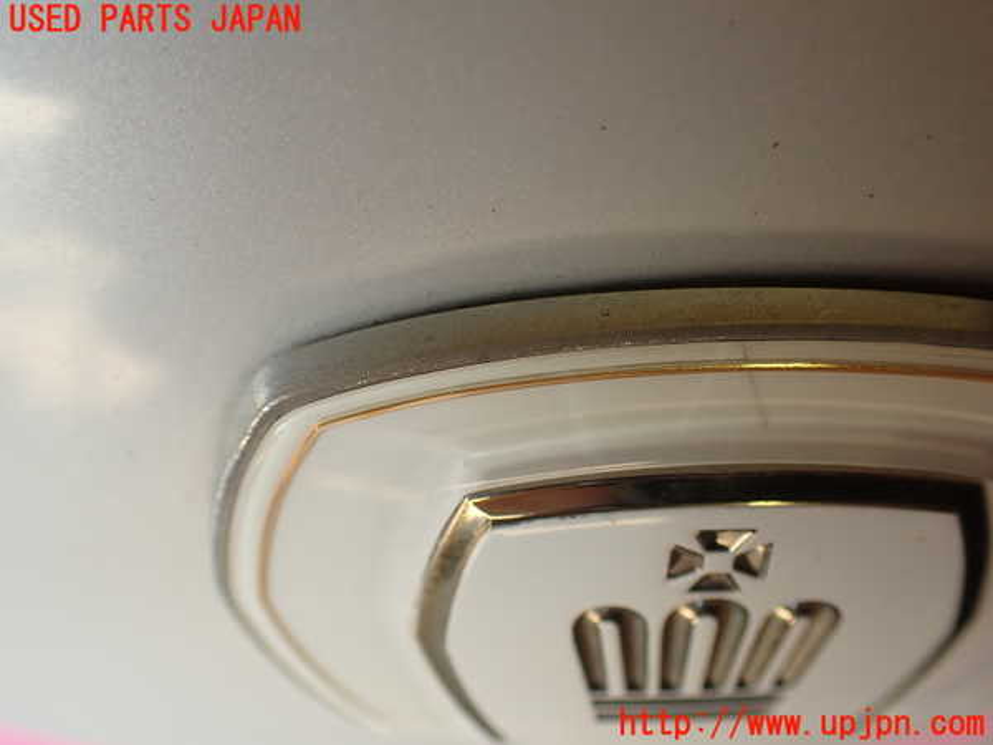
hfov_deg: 56.8
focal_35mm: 32
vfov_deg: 44.2
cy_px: 372
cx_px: 496
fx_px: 918
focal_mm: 5.79
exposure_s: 1/100
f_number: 2.4
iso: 100
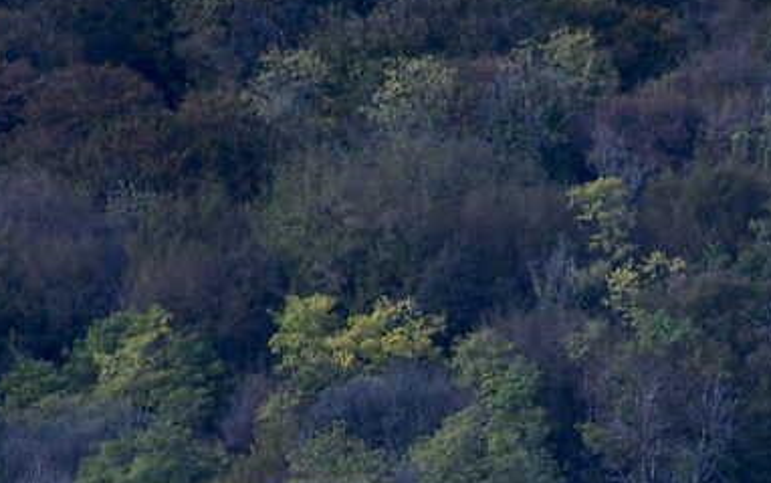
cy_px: 1603
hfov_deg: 2.7
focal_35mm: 769
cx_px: 105
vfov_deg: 1.7
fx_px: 16163
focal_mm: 120
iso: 64
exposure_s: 1/100
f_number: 6.3
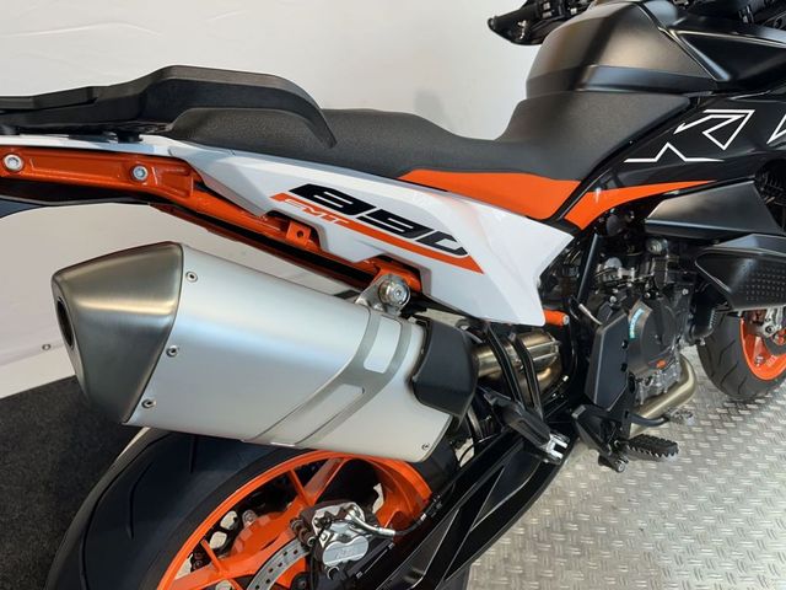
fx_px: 545
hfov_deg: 71.6
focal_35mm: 24
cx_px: 393
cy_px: 295
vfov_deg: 56.8
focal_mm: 6.86
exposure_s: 1/100
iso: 64
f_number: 1.78
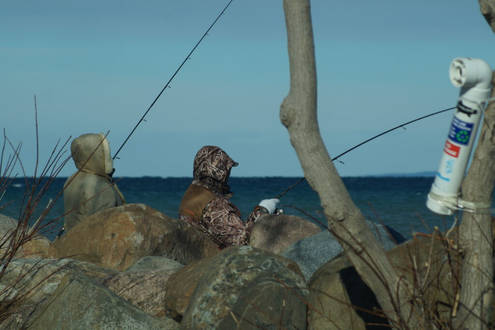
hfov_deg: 8.6
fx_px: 3300
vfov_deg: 5.7
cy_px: 165
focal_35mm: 240
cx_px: 248
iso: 100
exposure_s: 1/400
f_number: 8
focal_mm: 160
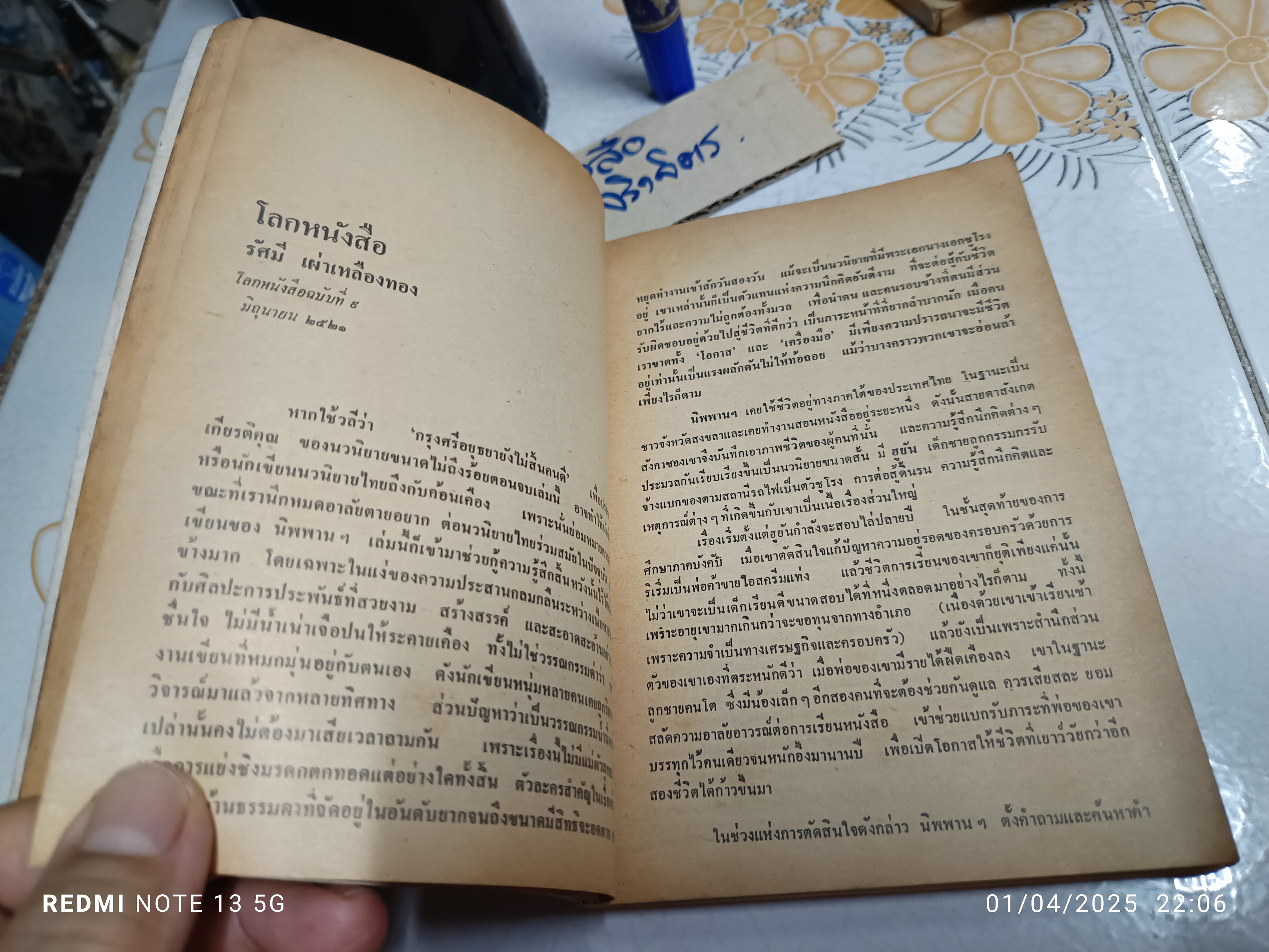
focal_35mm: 24
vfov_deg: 56.8
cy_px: 476
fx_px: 880
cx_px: 634
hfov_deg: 71.6
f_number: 1.7
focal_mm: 5.31
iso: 1051
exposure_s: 1/33.3
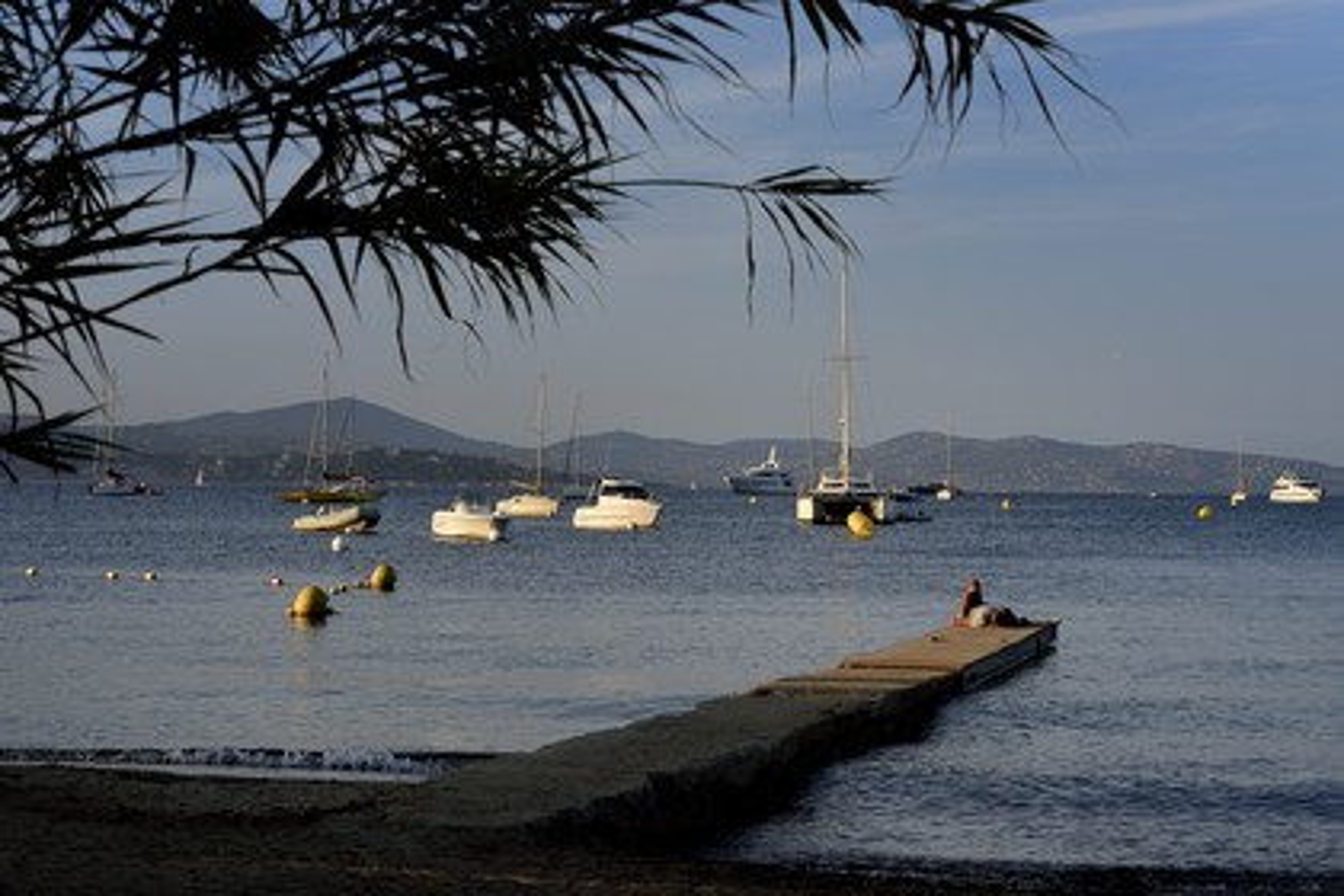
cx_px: 672
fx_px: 2613
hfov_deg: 28.8
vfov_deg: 19.5
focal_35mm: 70
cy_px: 448
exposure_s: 1/200
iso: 200
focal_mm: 70
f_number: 11
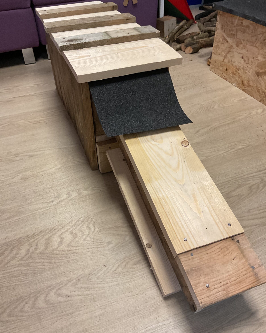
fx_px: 305
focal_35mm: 31
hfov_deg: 47.1
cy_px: 162
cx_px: 130
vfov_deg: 57.2
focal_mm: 3
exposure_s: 1/50
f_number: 1.8
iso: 100
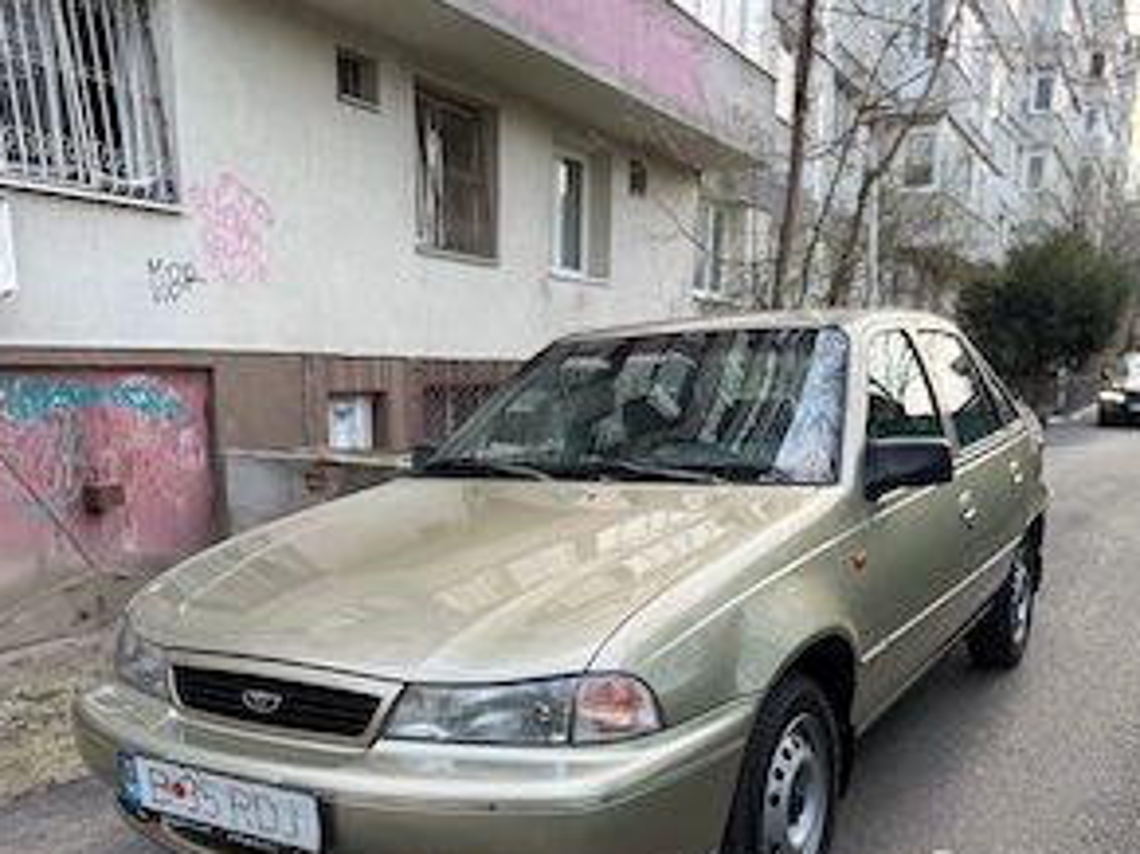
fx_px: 1086
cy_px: 627
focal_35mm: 33
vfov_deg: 41.8
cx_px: 576
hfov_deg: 55.4
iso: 100
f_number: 1.78
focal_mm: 6.76
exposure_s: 1/184
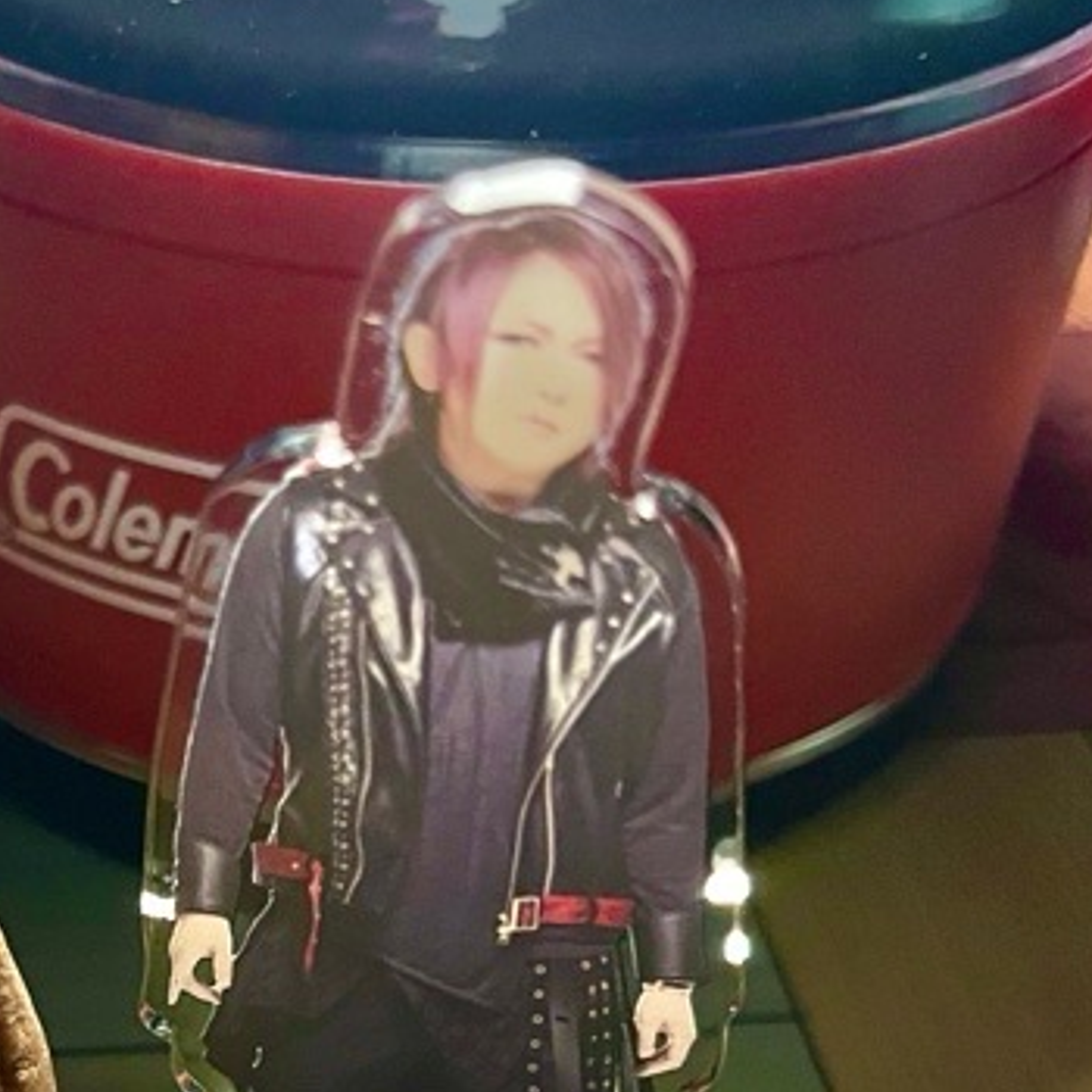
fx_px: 2248
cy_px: 1073
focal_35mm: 63
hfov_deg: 25.9
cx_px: -3
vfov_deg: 26.0
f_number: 1.6
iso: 500
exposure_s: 1/48
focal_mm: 5.1
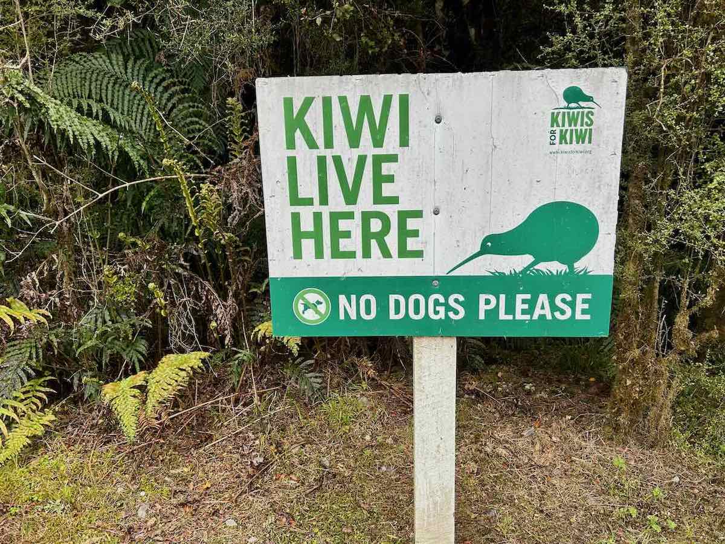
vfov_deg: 53.1
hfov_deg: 67.3
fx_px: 545
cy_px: 272
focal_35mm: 26
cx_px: 362
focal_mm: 5.7
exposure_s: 1/709
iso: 50
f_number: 1.5
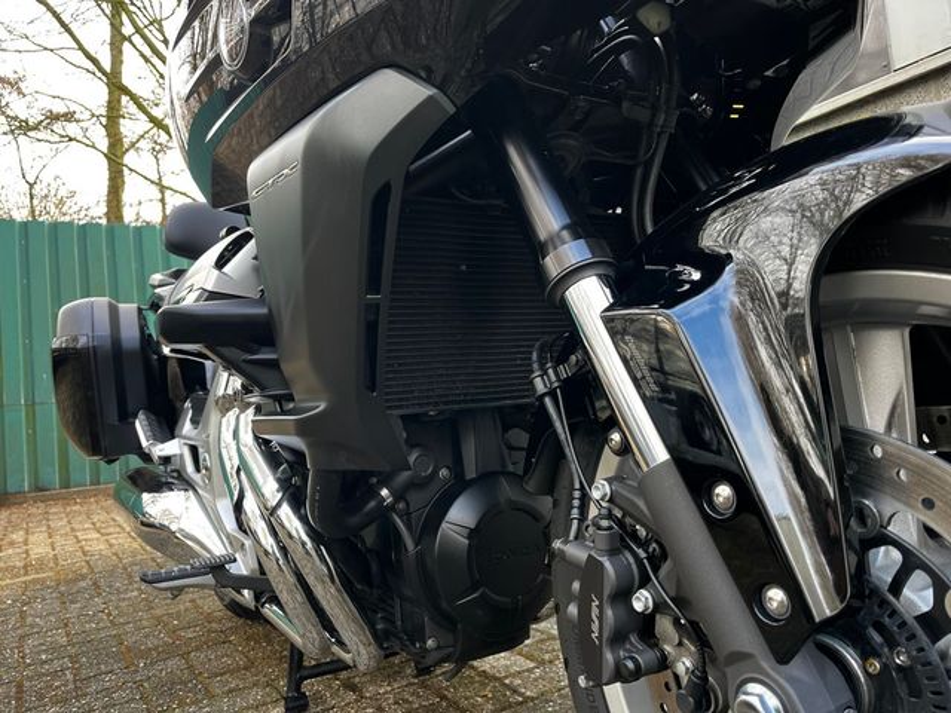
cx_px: 476
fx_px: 714
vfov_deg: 53.1
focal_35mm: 26
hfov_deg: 67.3
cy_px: 356
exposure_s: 1/122
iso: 100
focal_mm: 5.1
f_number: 1.6
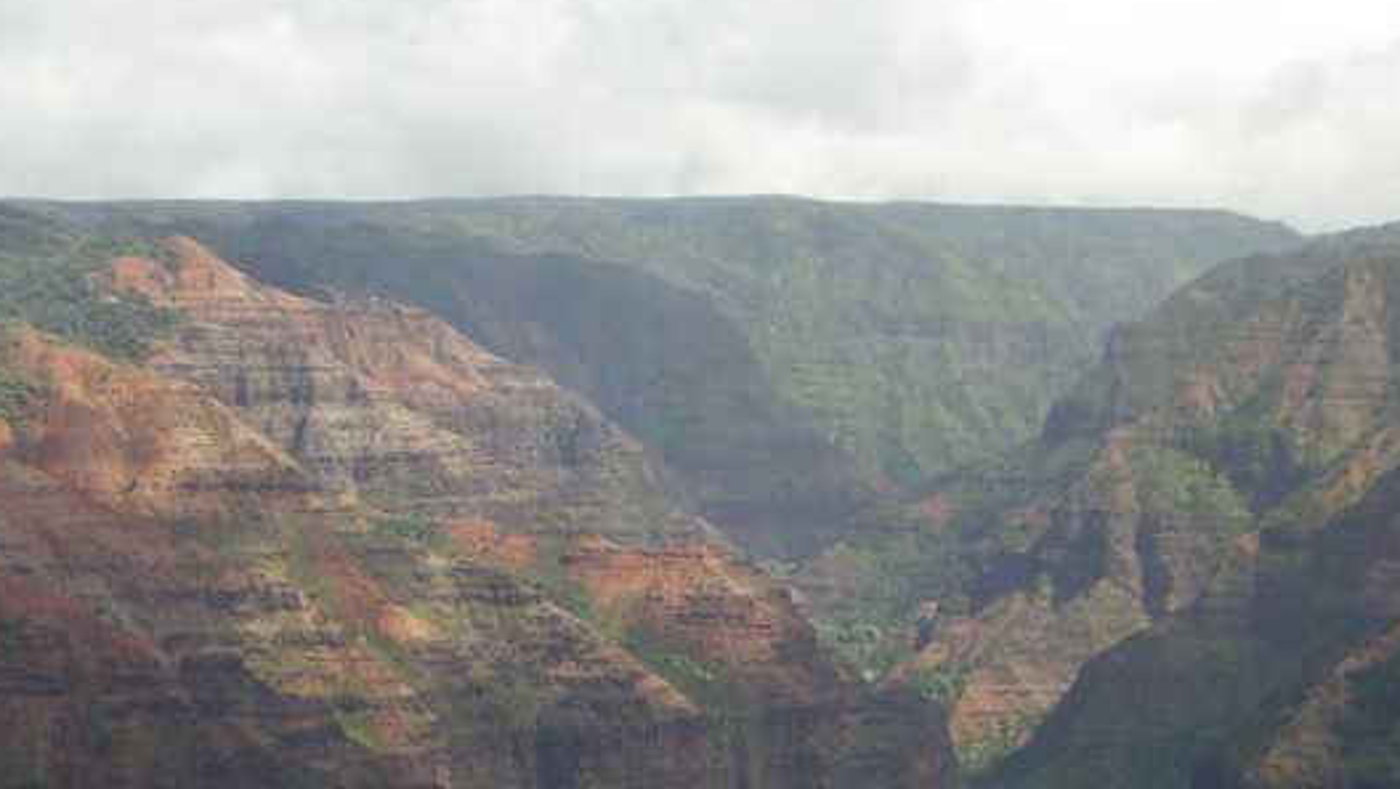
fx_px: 4234
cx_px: 808
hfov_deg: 18.8
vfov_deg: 10.6
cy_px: 514
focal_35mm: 114
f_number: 4.2
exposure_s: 1/346
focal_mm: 11.6
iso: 50
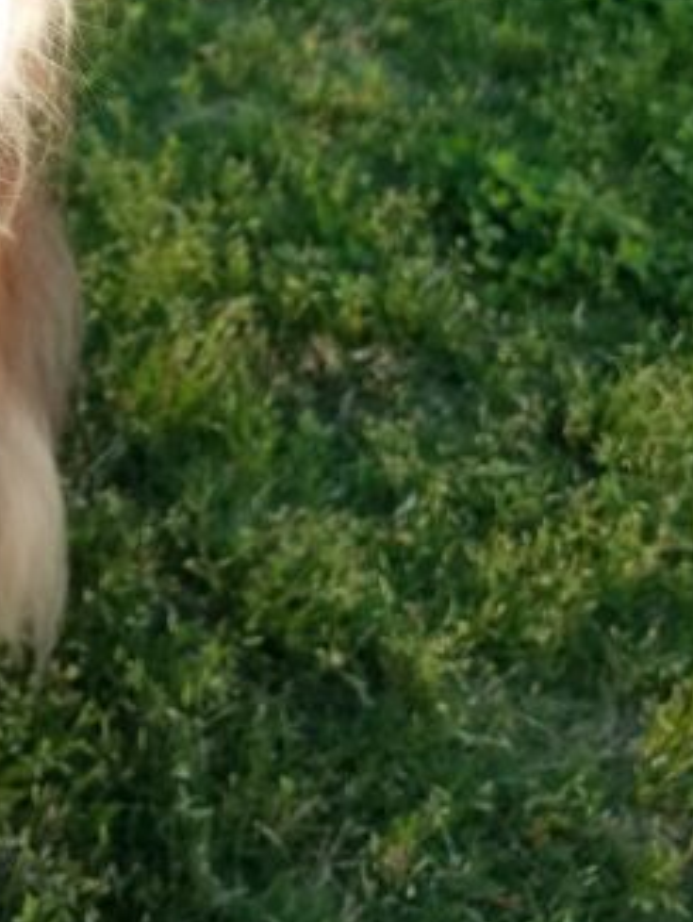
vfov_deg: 26.6
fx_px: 1813
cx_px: -181
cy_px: -58
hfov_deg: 20.0
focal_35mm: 68
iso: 40
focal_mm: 4.2
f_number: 1.7
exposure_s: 1/299
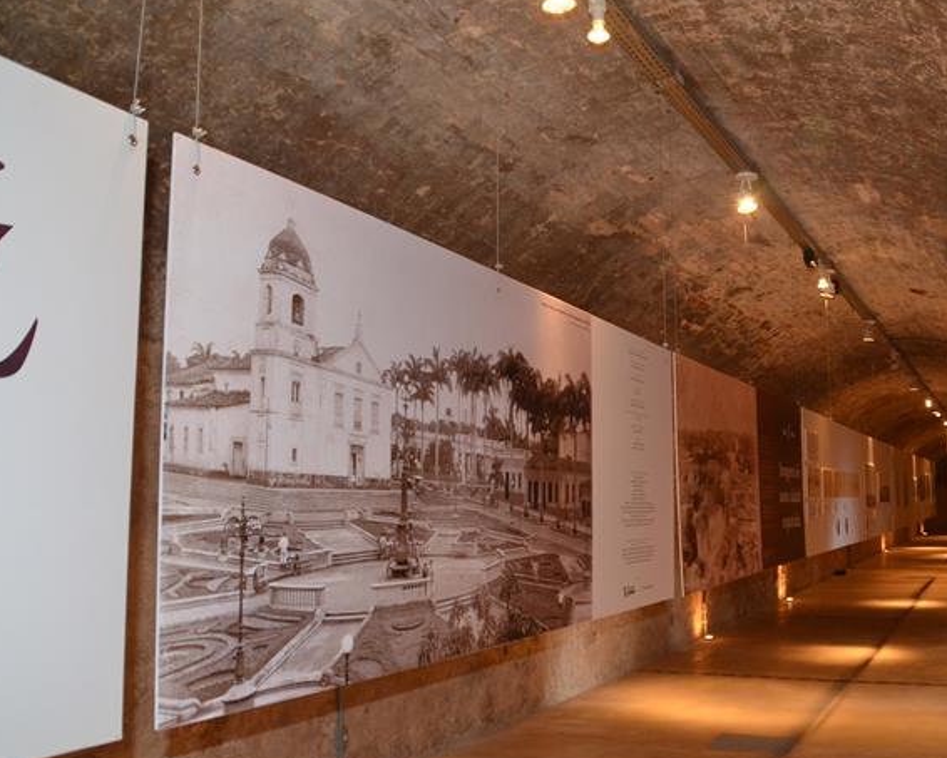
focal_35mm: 33
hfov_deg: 53.9
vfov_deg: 44.6
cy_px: 389
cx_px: 553
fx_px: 925
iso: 1600
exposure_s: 1/60
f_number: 5.6
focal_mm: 18
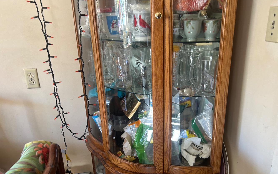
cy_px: 102
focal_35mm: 31
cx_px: 153
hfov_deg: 61.1
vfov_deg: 40.4
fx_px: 235
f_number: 1.5
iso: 125
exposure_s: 1/68
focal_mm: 5.7
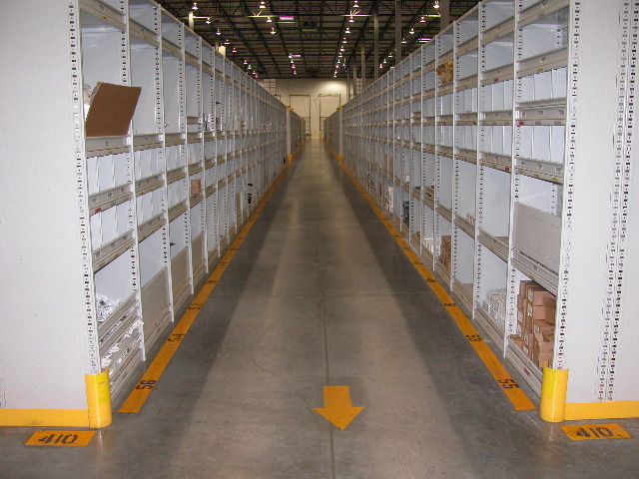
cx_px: 320
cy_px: 240
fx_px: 646
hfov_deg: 52.6
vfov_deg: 40.7
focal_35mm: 35
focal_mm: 8.9
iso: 200
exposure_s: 1/60
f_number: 2.8
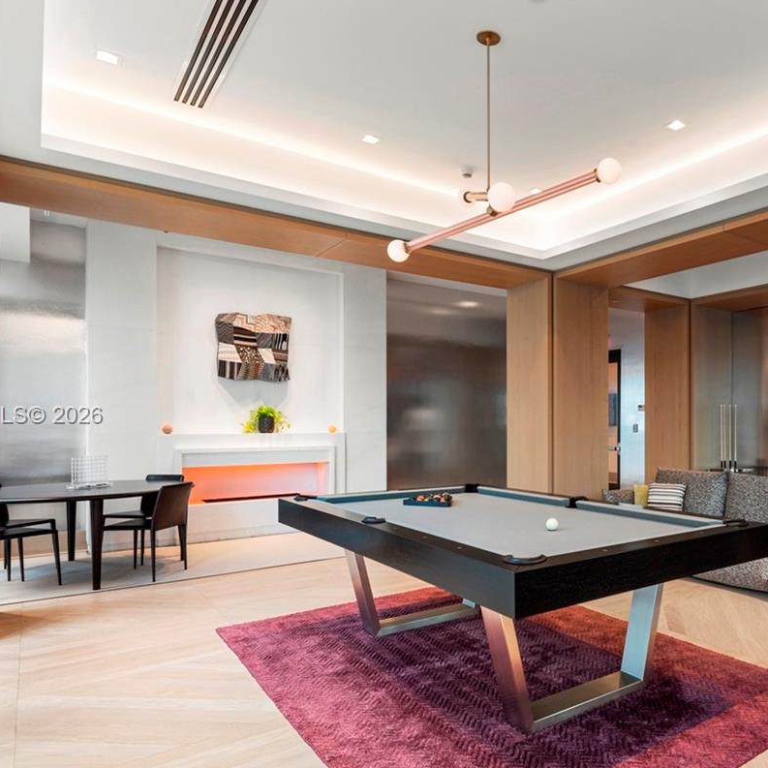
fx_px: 602
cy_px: 417
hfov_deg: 61.4
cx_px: 575
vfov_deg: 64.9
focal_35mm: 24
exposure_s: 1/15
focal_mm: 14
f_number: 8
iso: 320
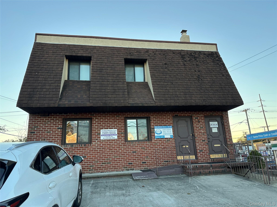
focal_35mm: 24
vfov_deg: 56.8
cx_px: 138
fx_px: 192
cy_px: 104
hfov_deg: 71.6
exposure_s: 1/456
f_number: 1.78
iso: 80
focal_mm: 6.86
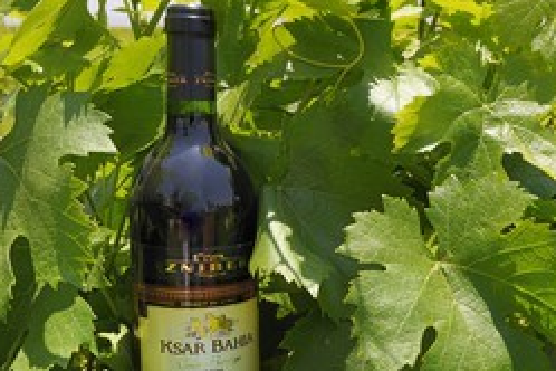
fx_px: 757
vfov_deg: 27.4
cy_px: 237
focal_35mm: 49
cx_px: 460
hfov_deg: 38.5
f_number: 11
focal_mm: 29
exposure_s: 1/125
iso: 200
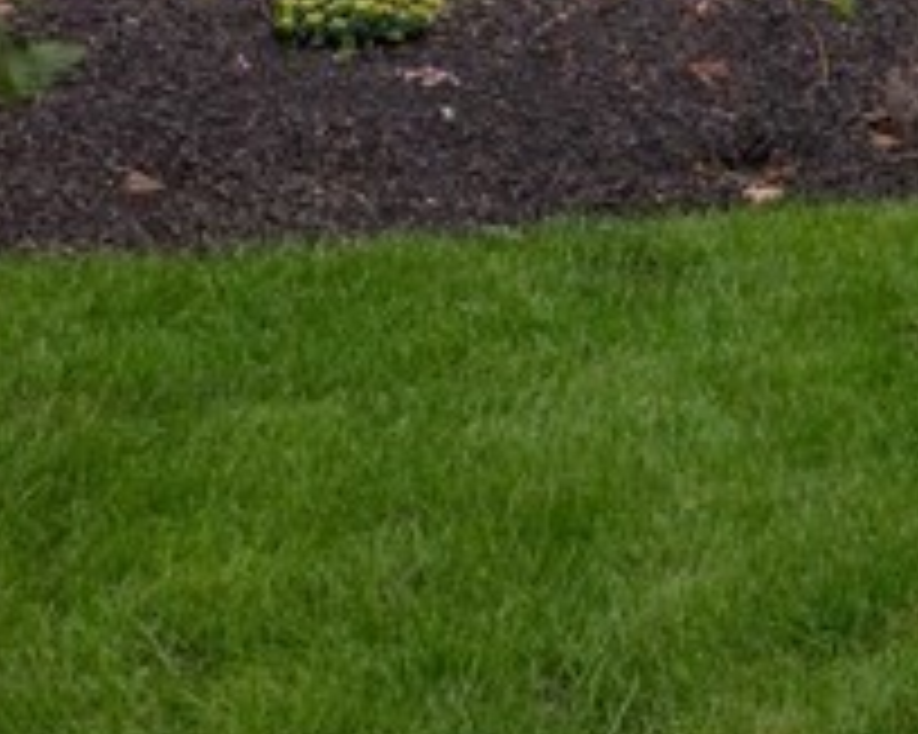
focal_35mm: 113
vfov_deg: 13.2
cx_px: 1670
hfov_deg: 14.8
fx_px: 3069
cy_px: -185
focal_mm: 24
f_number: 9
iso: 640
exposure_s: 1/320
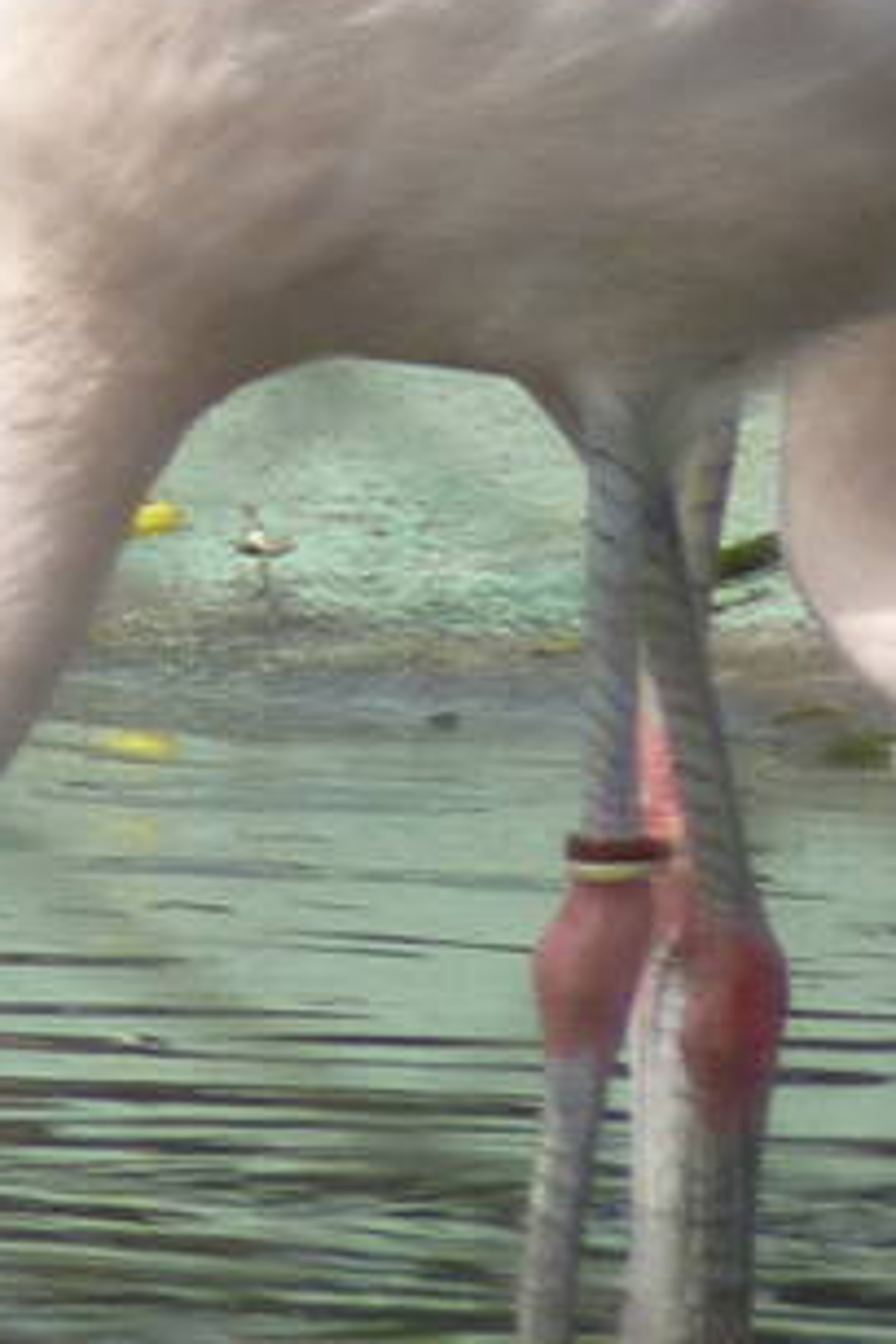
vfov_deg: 1.3
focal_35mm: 1631
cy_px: 9
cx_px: -2512
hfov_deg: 0.8
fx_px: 60886
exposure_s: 1/800
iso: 160
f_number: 4.9
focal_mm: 49.2
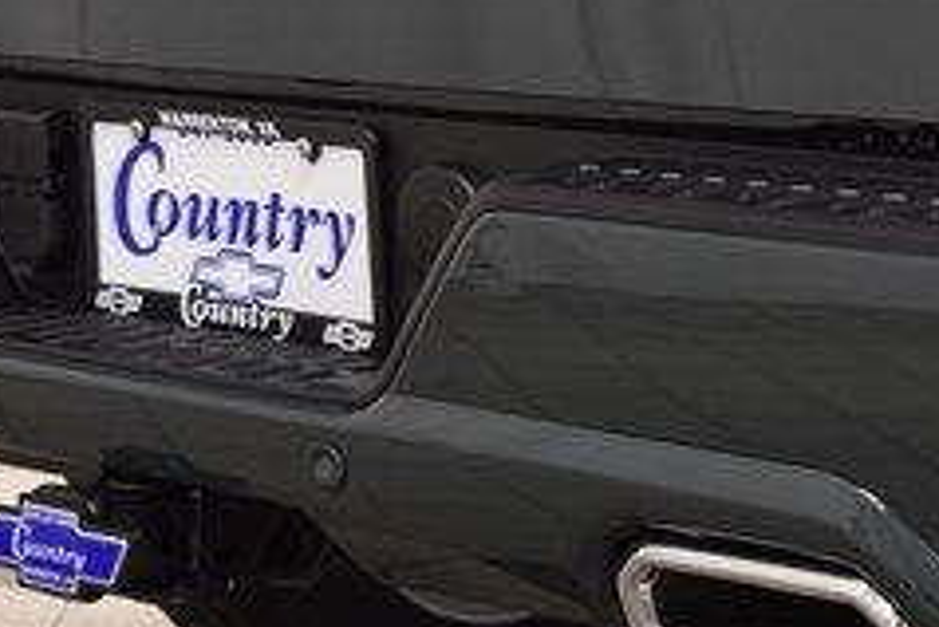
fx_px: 3367
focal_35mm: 129
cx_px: 604
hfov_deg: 15.9
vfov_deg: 10.6
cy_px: 61
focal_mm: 32
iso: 1600
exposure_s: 1/60
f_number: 4.5
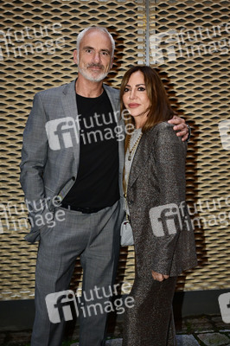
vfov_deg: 58.0
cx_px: 115
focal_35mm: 32
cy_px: 173
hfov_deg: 40.5
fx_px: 312
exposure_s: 1/200
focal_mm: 32.5
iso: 1600
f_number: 5
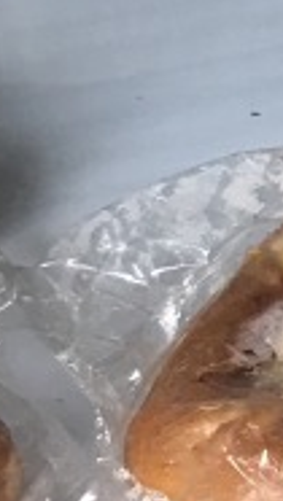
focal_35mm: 197
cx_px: 935
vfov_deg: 10.8
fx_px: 2621
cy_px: -11
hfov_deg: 5.7
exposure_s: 1/33
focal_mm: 3.99
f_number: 1.8
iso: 25
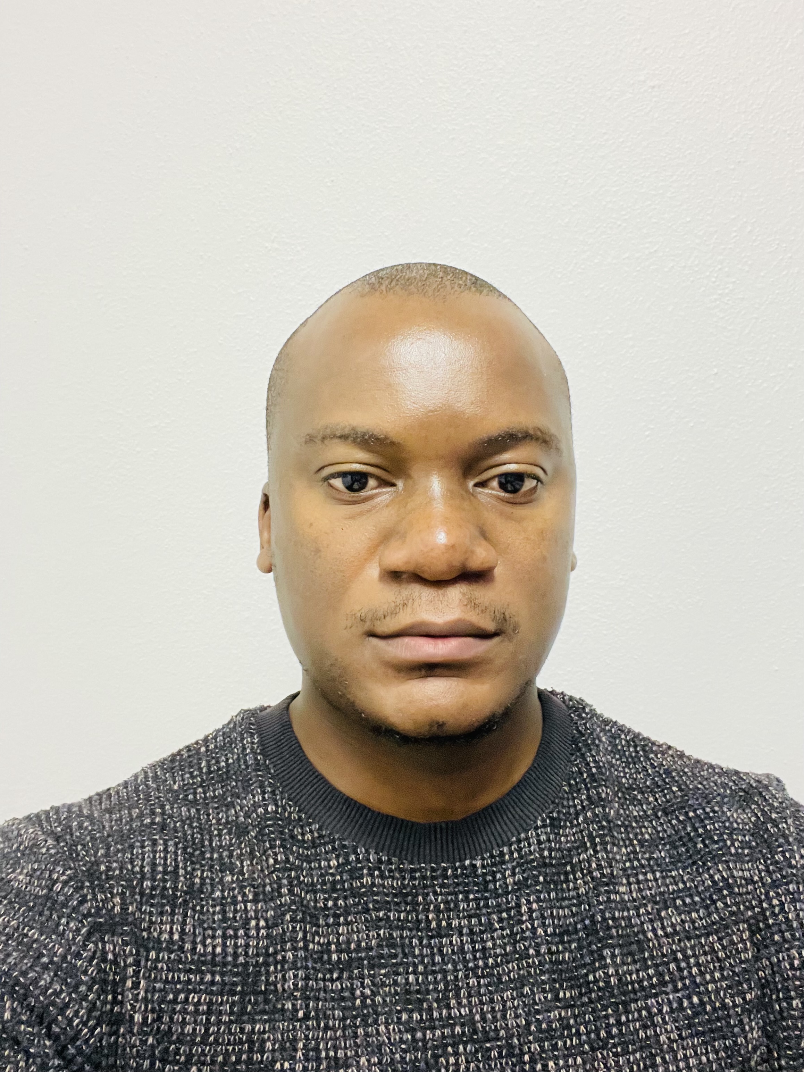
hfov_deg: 46.8
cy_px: 536
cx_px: 402
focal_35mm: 30
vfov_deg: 60.0
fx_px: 929
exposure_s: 1/25
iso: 640
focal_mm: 2.71
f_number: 2.2
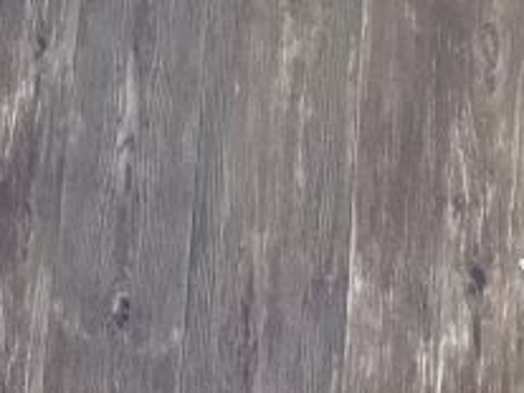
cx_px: 268
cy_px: -247
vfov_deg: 13.9
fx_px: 1483
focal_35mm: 98
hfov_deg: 20.0
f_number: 2.2
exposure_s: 1/8
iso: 200
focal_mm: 4.15
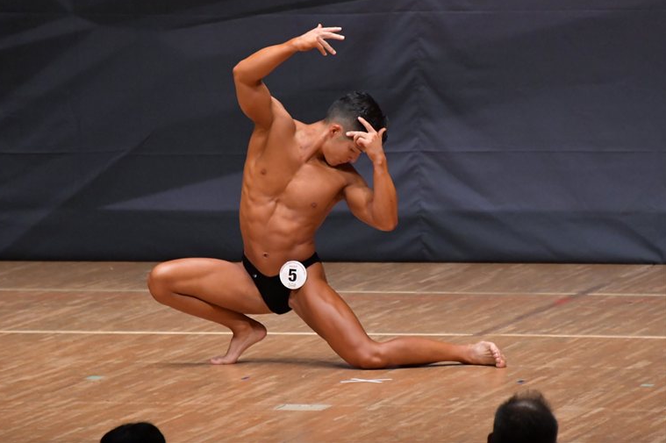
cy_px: 218
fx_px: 7081
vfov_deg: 3.6
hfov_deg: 5.4
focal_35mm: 383
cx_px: 329
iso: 6400
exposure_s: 1/400
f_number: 5.6
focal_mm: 250
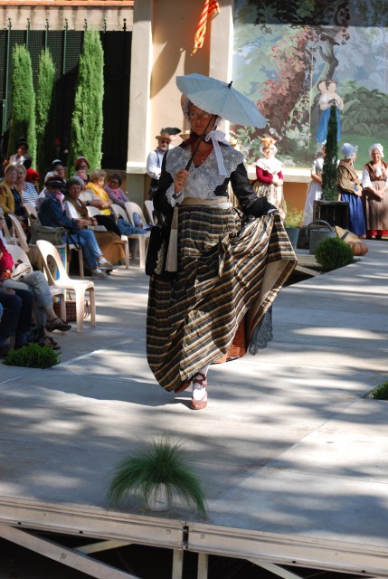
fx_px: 1449
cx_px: 194
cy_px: 290
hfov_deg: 15.2
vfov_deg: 22.6
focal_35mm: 90
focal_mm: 60
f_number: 5.6
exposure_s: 1/500
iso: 200
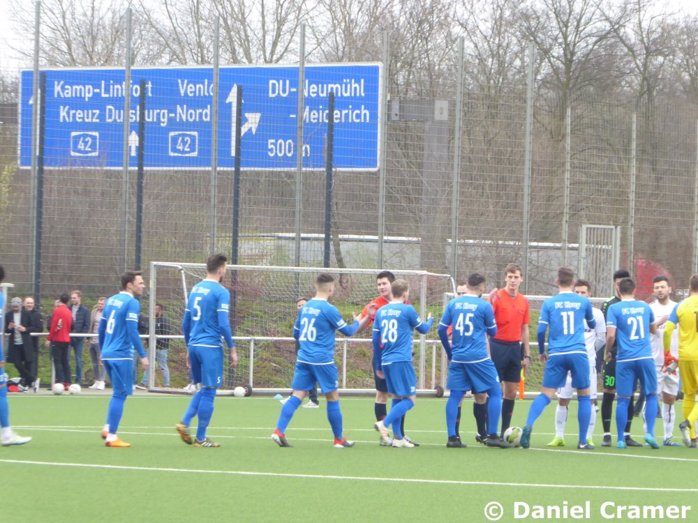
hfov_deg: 7.9
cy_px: 262
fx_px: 5041
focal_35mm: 250
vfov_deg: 5.9
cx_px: 349
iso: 320
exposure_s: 1/80
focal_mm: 44.8
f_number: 5.6
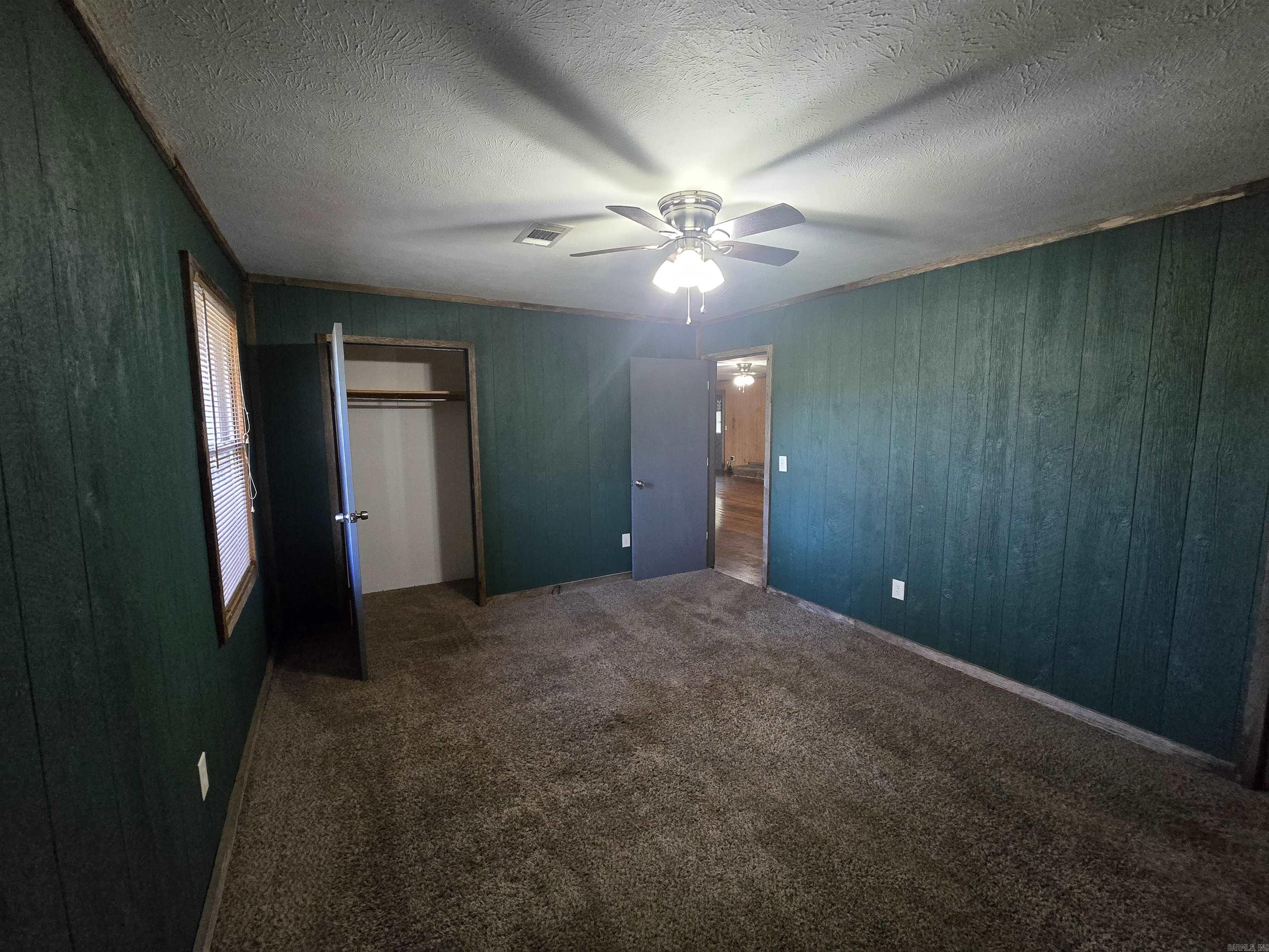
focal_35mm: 13
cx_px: 634
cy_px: 476
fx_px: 477
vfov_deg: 89.9
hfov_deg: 106.2
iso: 1250
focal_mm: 2.2
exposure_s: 1/60
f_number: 2.2
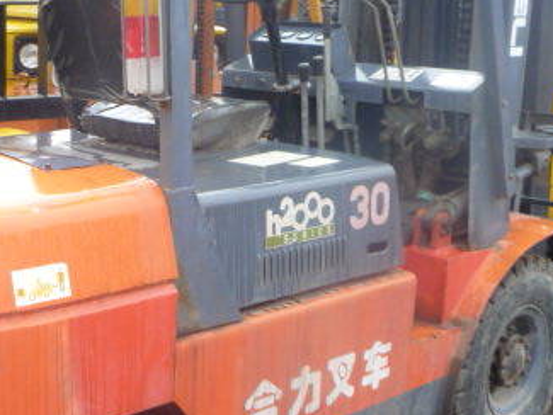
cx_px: 80
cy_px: 272
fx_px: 1039
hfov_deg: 28.9
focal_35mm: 65
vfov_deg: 22.5
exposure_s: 1/40
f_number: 3.3
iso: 100
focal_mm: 4.7
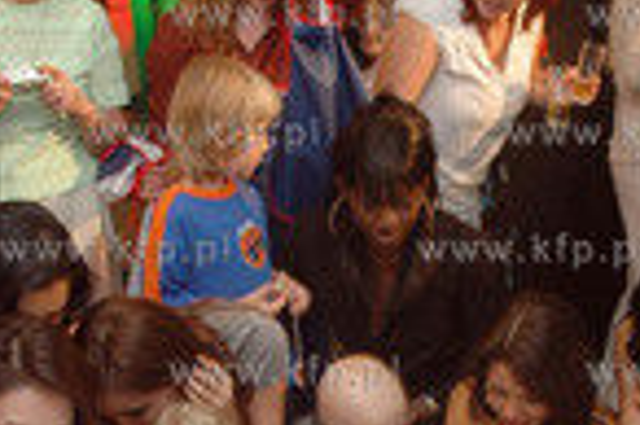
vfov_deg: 16.3
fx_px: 1456
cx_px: 438
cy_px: 429
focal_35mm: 82
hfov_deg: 24.6
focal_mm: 20
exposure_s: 1/30
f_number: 5
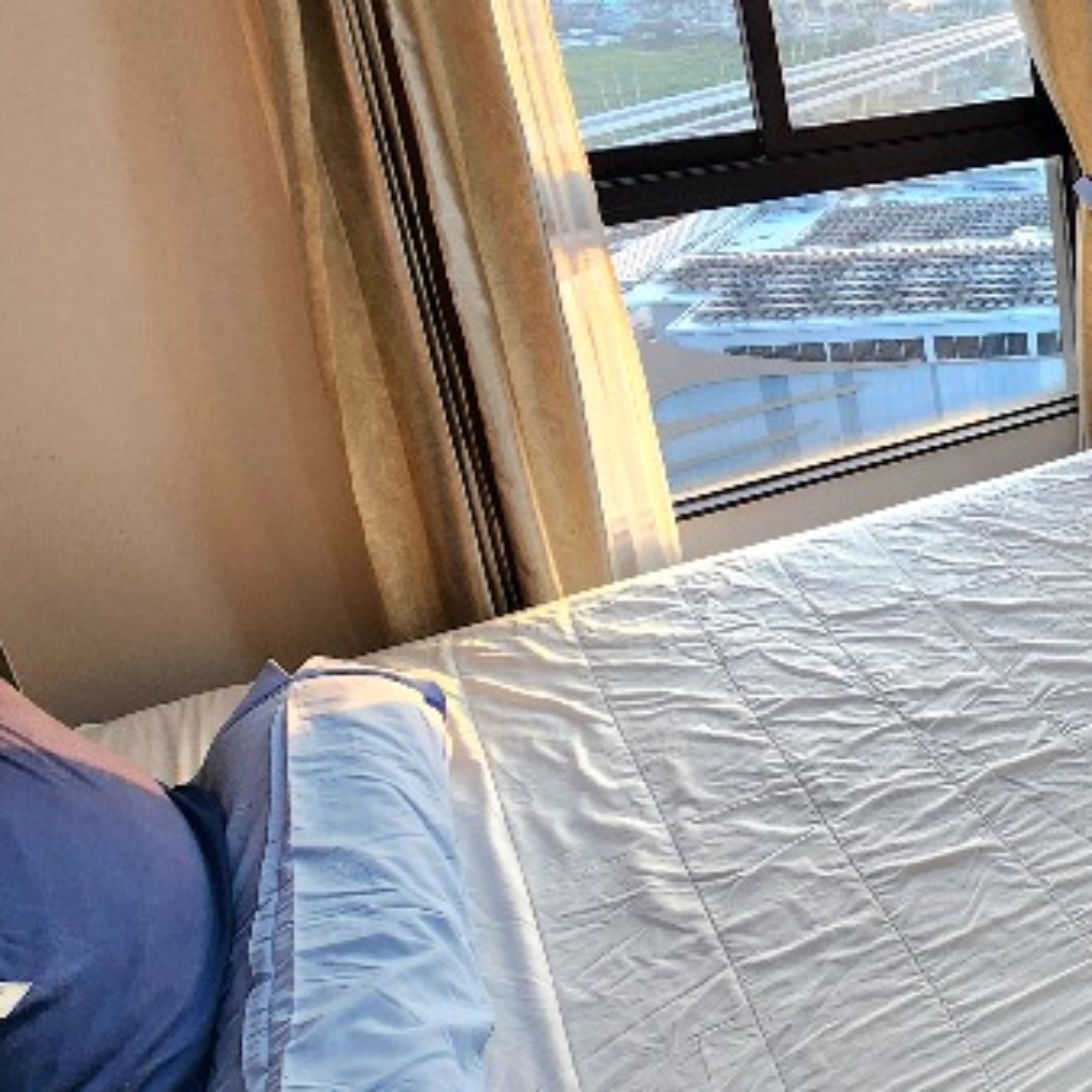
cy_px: 372
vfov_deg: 47.7
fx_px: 1213
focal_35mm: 34
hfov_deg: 36.4
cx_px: 1334
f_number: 2.2
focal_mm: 2.2
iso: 100
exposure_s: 1/50
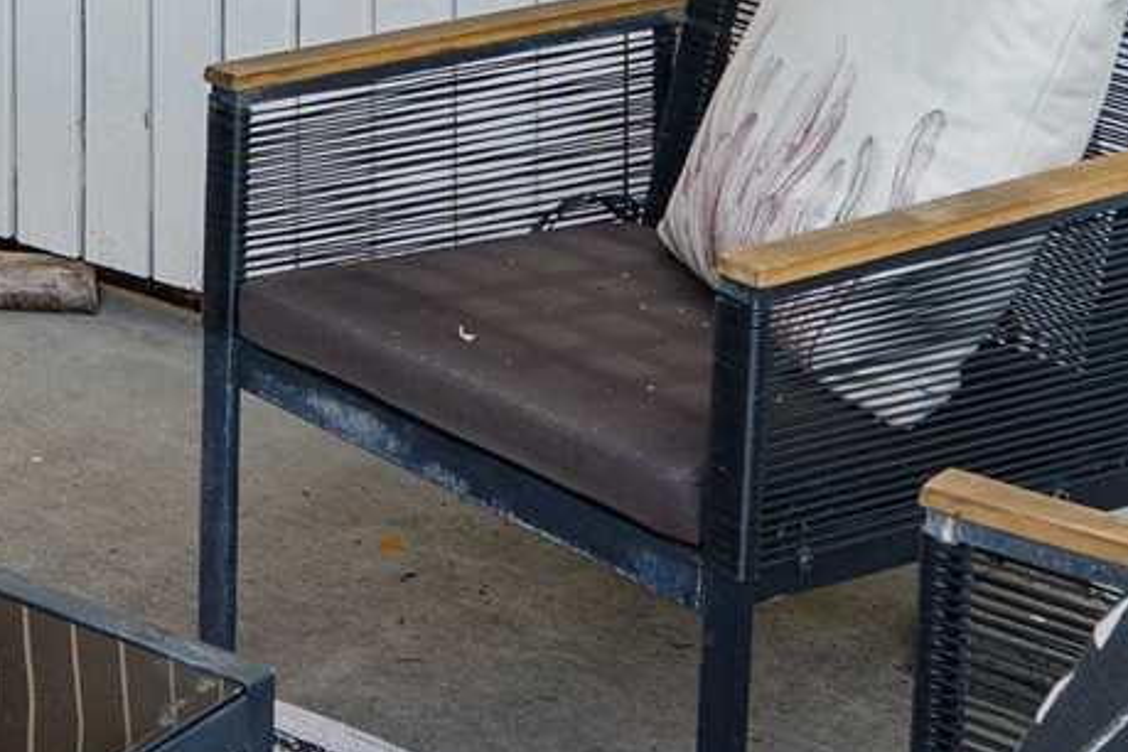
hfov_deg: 17.8
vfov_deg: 11.4
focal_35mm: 107
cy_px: -791
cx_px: -366
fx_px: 3352
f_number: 8
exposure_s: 1/25
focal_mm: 16
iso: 800
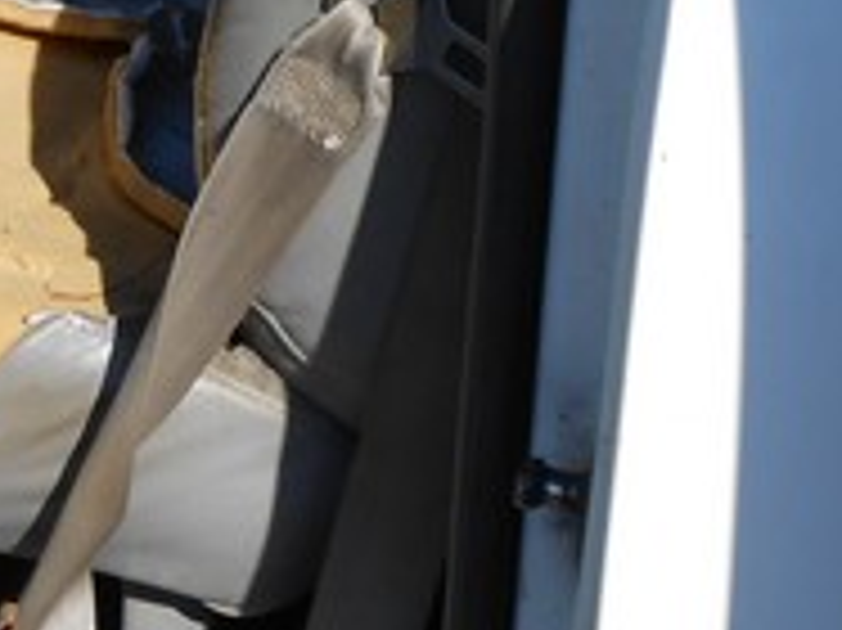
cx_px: -270
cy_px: 18
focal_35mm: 130
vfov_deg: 11.3
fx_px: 3160
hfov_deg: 14.5
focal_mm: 6.8
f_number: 4.2
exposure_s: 1/640
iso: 80
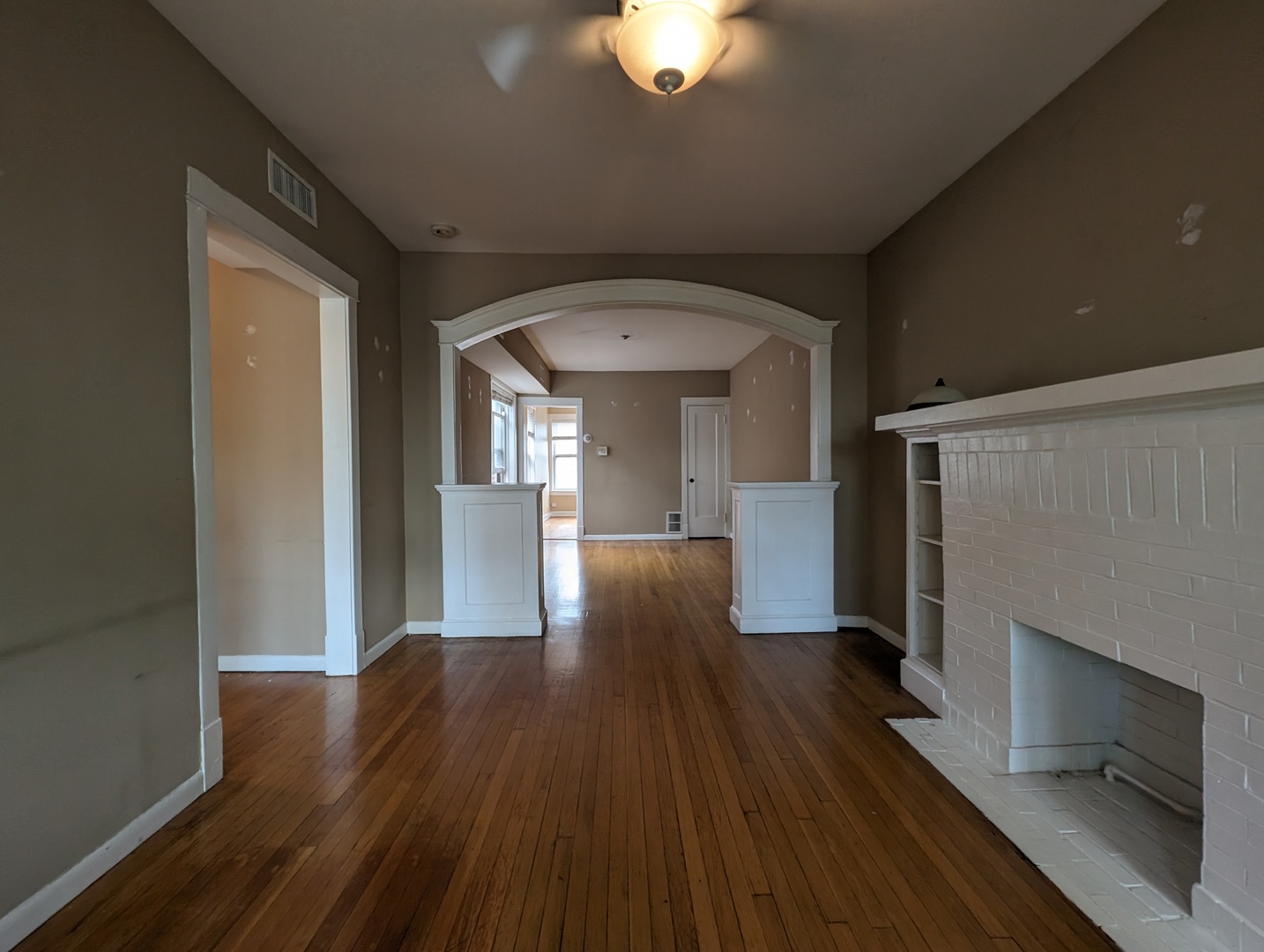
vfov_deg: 90.1
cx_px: 632
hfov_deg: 106.1
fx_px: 475
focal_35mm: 13
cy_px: 476
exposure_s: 1/30
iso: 78
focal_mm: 1.95
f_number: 2.2
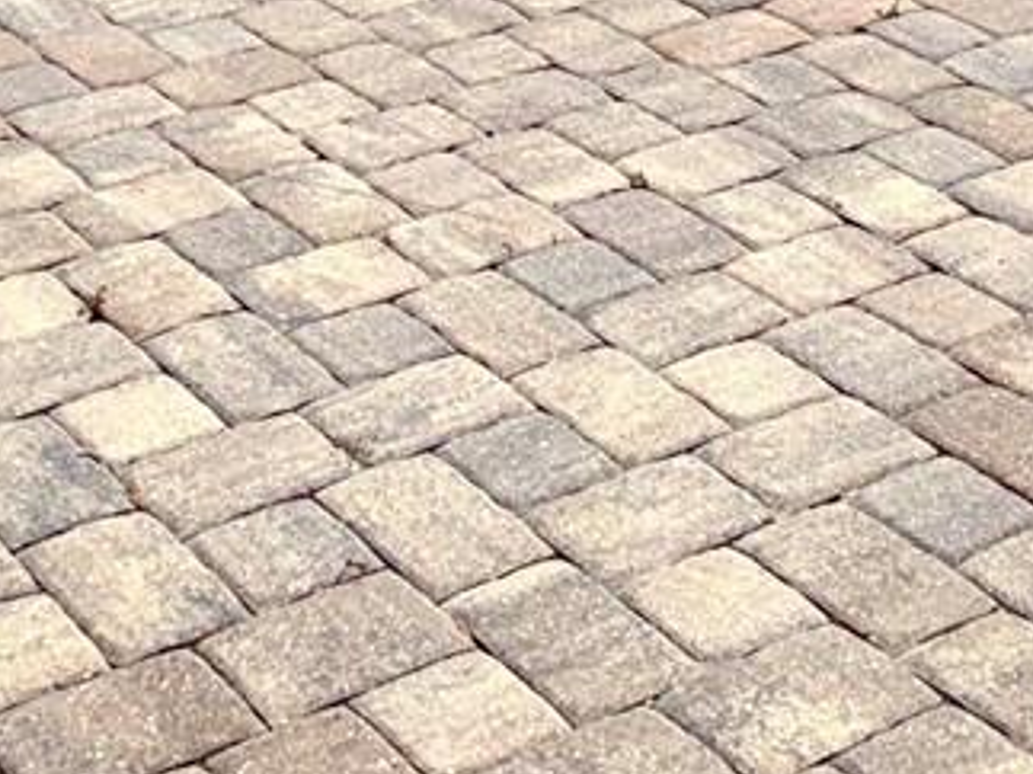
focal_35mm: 119
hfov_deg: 16.5
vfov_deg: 11.0
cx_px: 297
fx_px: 3550
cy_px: -921
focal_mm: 6.76
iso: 80
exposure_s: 1/14286
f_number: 1.78
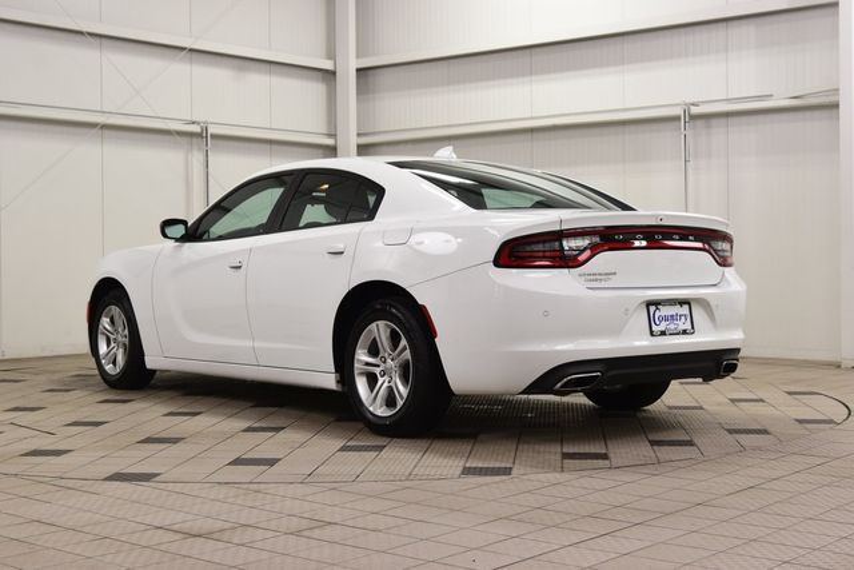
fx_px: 1246
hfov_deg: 37.8
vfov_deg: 25.8
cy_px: 285
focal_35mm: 52
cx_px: 427
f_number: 7.1
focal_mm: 35
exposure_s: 1/30
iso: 500
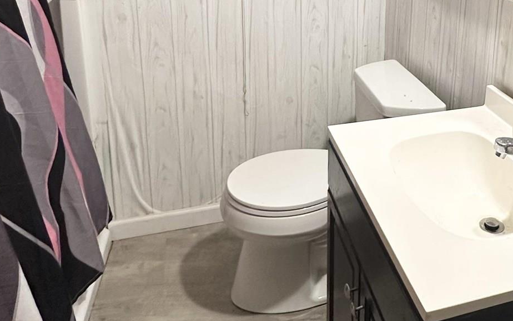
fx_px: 517
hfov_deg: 50.6
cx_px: 383
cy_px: 6
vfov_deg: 32.0
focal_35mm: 37
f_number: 2.2
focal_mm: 2.22
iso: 250
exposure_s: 1/60
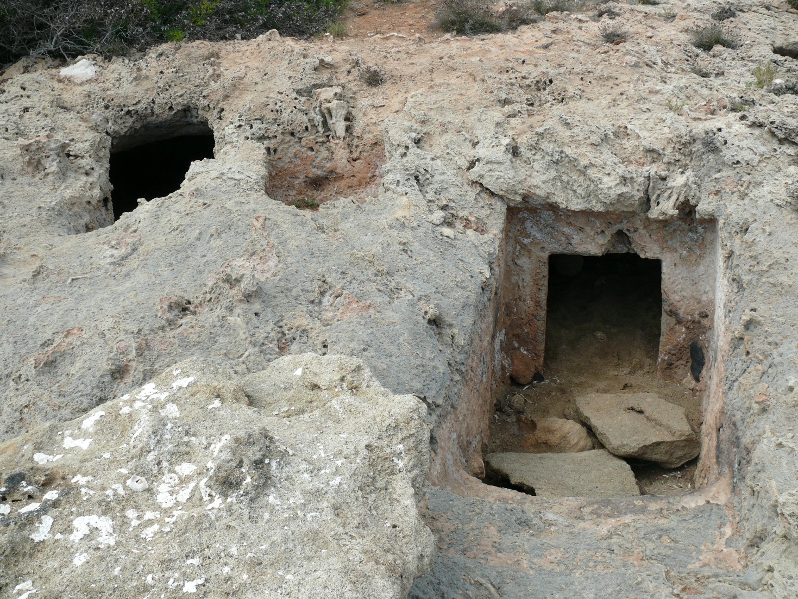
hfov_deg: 52.6
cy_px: 300
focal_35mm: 35
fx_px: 807
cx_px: 399
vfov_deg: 40.7
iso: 100
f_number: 4
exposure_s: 1/200
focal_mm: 7.4
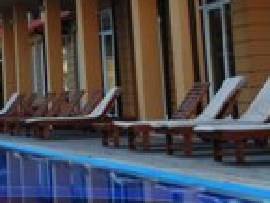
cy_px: -44
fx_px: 900
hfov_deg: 16.2
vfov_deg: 12.5
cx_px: -73
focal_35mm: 115
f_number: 6.3
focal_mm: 29
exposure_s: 1/60
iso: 200
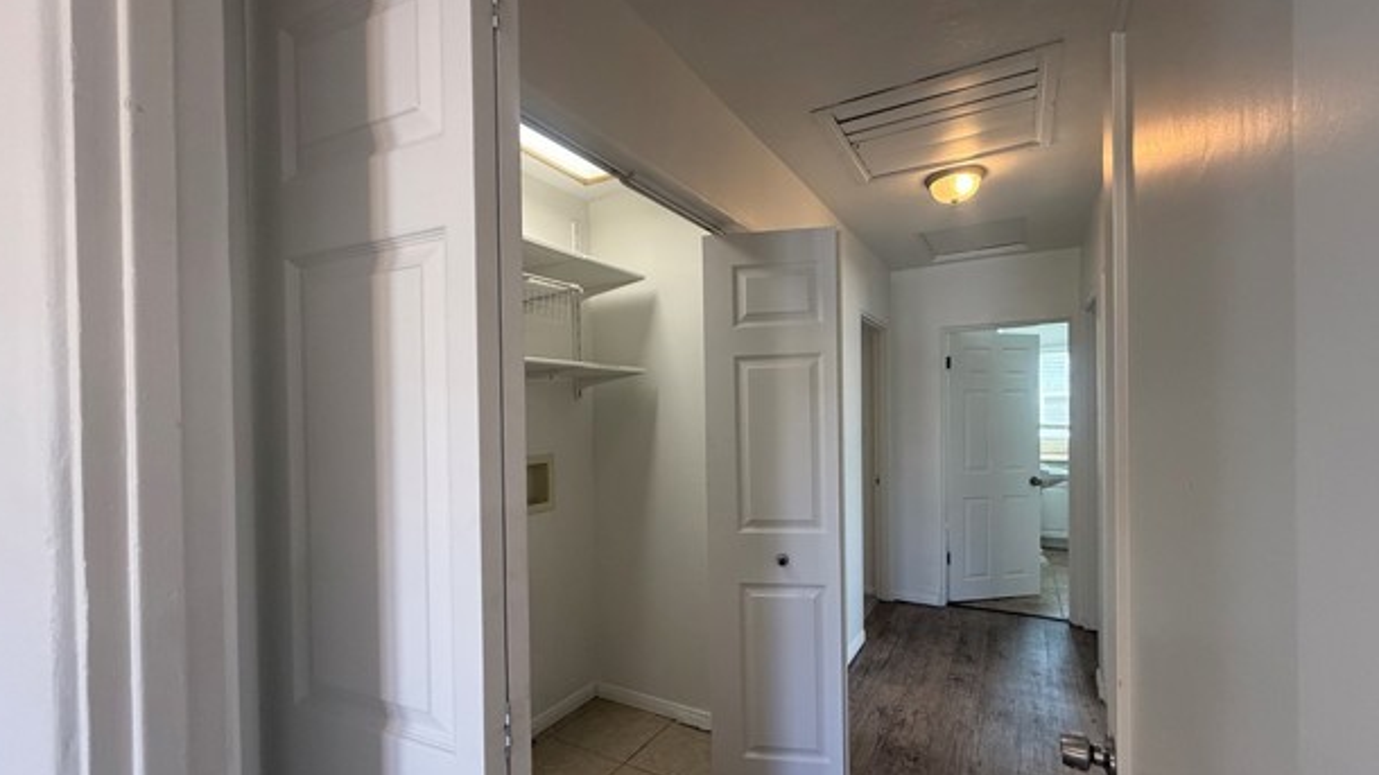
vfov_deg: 66.9
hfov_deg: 99.4
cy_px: 423
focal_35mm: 16
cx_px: 692
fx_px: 585
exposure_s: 1/120
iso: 200
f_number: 2.2
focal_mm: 2.22
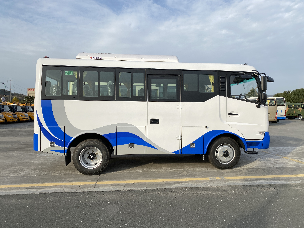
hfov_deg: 67.3
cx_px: 152
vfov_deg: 53.1
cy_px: 114
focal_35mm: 26
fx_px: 228
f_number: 1.8
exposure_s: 1/1779
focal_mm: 4.25
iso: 32
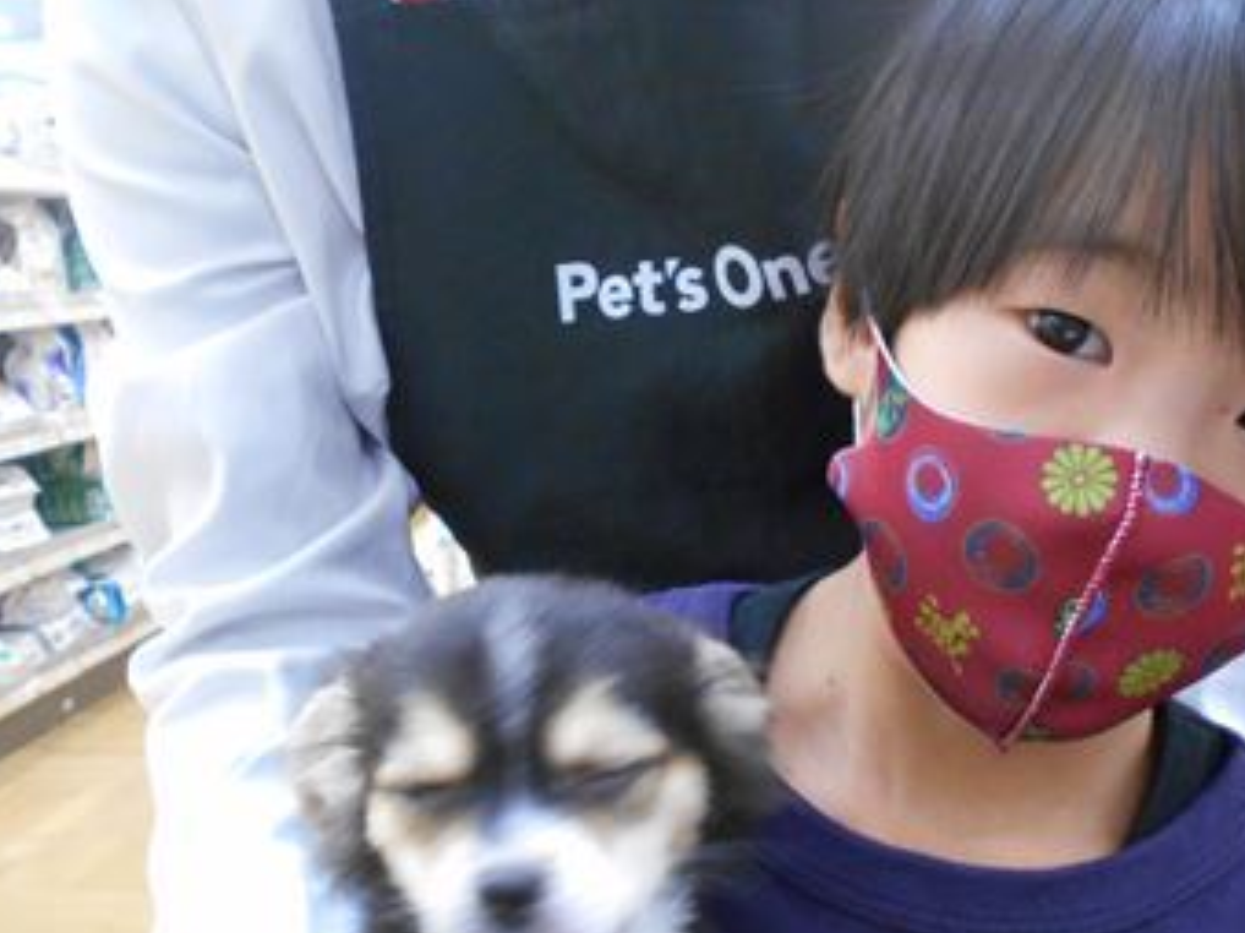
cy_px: 760
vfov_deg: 30.6
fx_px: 1654
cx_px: 716
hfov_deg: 41.1
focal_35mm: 46
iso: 400
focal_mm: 4.6
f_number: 3.2
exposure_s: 1/20
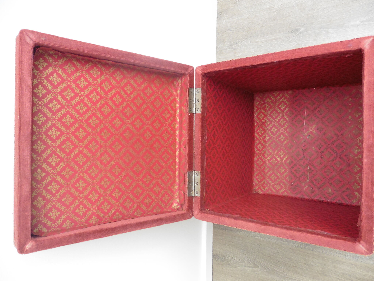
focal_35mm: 24
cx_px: 187
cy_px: 140
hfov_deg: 71.6
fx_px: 259
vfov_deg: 56.8
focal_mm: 4.3
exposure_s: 1/50
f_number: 3.3
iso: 400
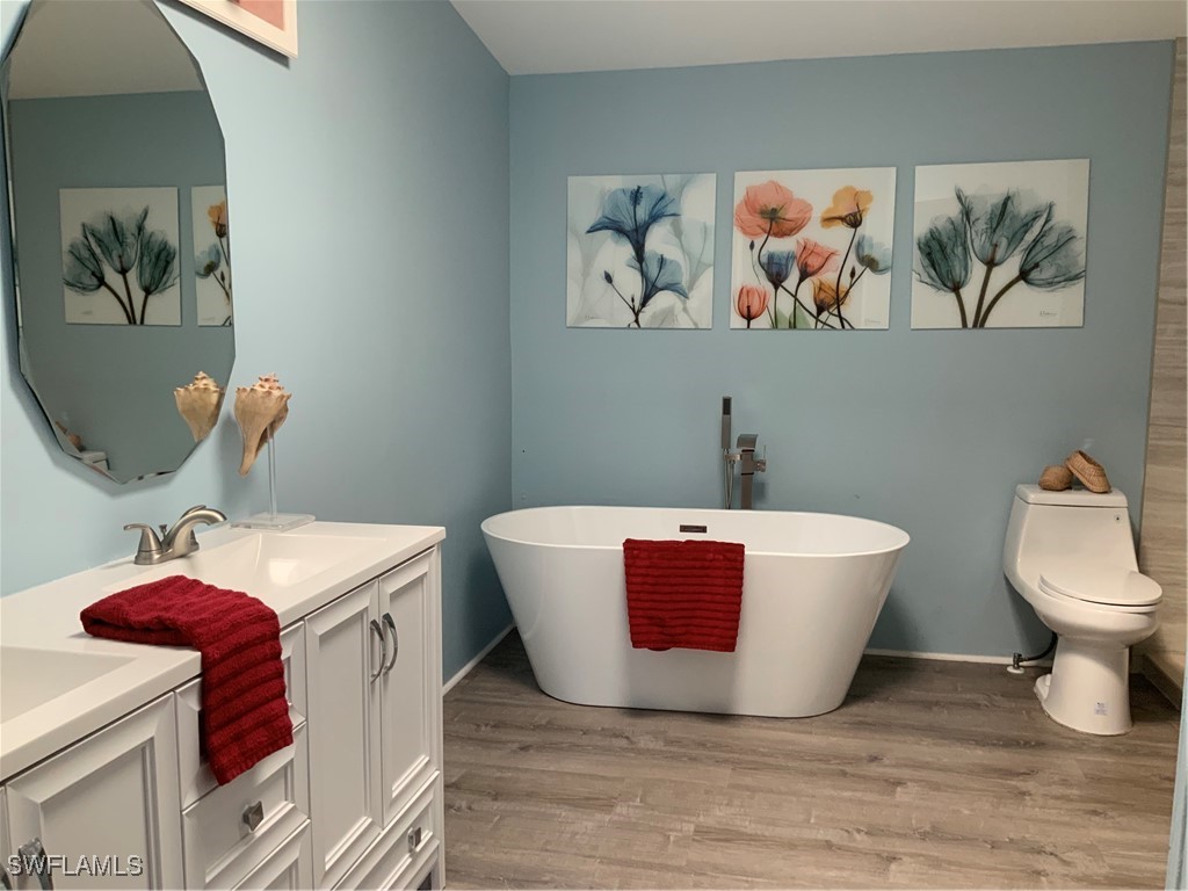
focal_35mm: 29
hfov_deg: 61.7
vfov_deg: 48.2
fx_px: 995
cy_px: 446
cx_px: 594
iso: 100
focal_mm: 3
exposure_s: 1/60
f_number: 1.8
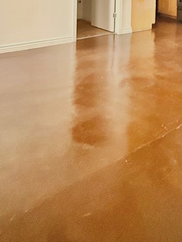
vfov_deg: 38.4
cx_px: 188
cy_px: -27
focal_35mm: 40
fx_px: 280
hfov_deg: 32.6
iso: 1600
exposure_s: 1/30
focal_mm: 2.22
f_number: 2.2
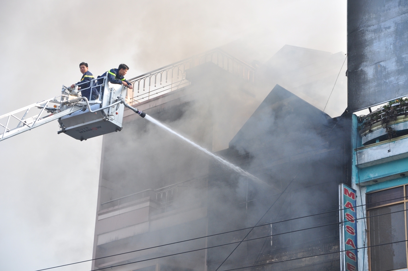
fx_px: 1273
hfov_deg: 18.2
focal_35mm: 112
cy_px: 136
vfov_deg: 12.1
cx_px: 204
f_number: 5.3
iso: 250
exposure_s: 1/320
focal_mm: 75
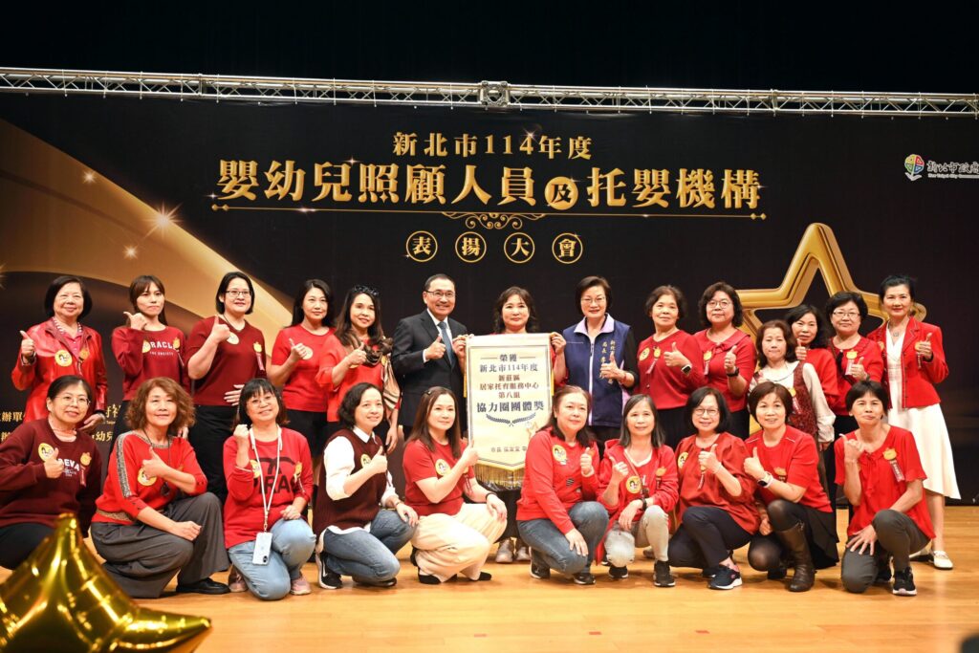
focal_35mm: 32
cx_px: 490
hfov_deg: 58.7
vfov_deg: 41.1
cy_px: 326
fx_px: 870
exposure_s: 1/125
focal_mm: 32
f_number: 4
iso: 320
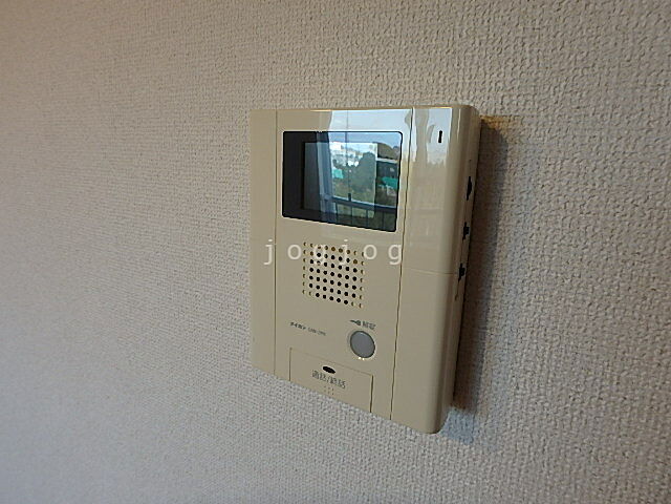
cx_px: 336
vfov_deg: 63.4
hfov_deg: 79.0
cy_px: 252
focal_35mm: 21
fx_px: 407
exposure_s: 1/60
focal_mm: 3.7
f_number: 3.5
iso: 125
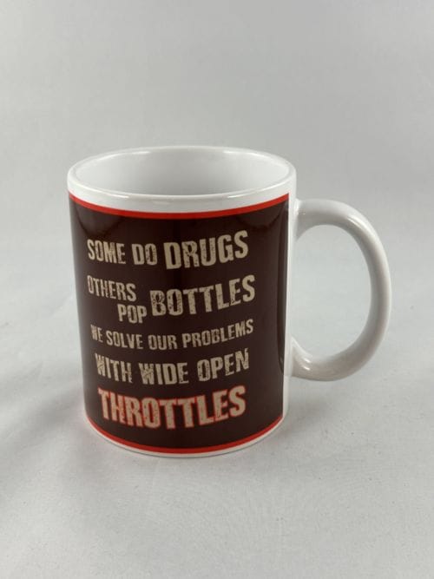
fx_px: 803
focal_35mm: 48
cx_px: 217
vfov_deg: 39.7
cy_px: 290
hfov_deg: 30.3
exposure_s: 1/100
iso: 64
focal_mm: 6.86
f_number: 1.78
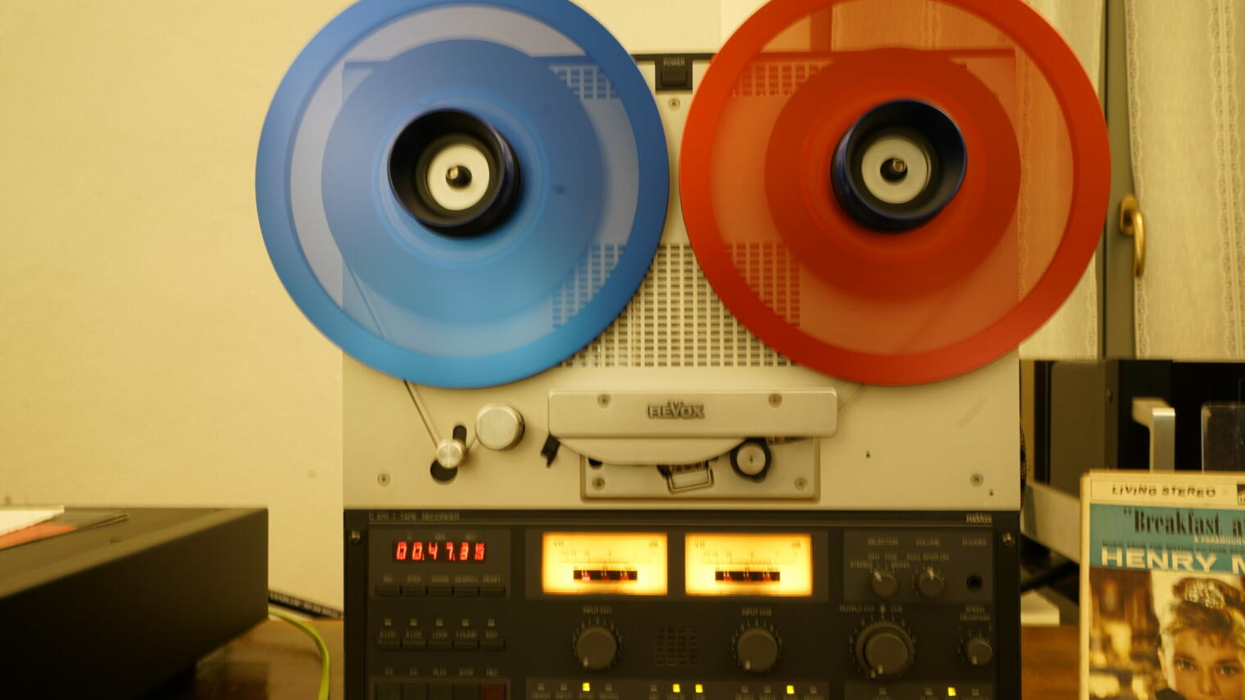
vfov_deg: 34.6
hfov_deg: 58.0
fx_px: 1122
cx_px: 630
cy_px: 355
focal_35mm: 34
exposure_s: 3.2
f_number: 11
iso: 100
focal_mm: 32
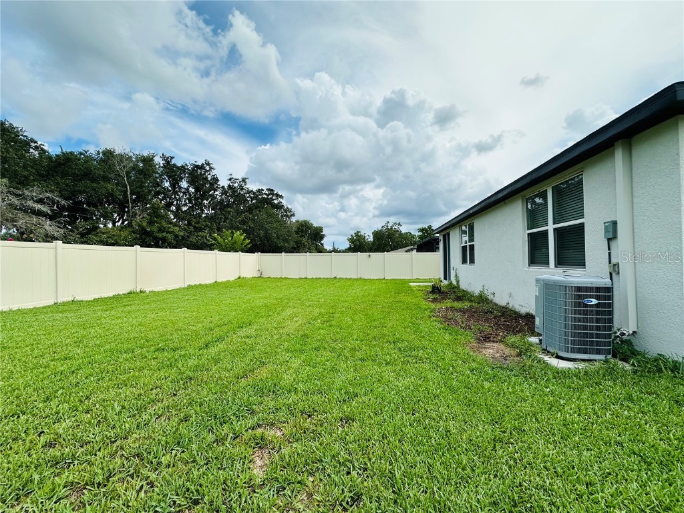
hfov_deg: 102.1
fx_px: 277
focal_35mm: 14
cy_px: 256
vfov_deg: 85.7
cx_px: 342
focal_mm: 2.22
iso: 50
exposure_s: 1/2564
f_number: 2.2
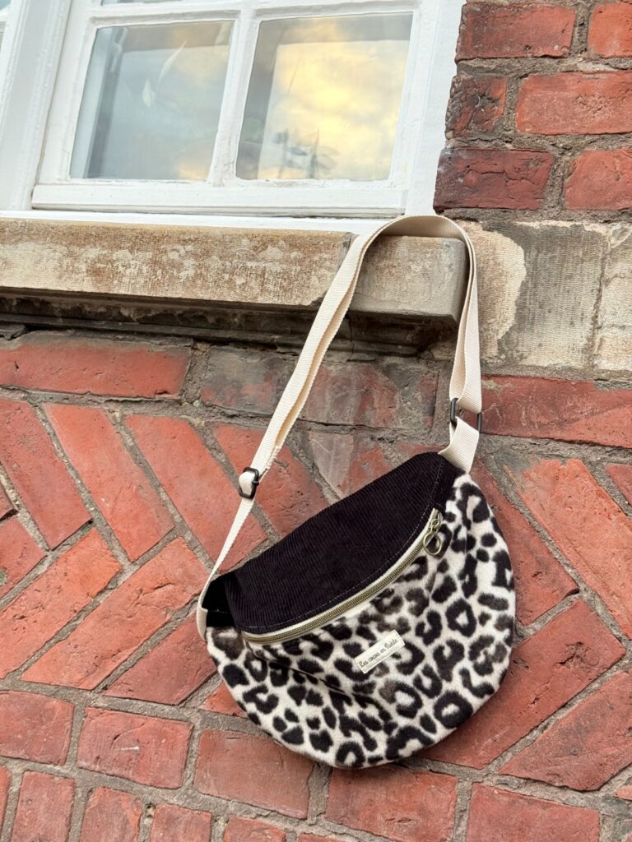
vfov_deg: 39.7
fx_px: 1168
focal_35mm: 48
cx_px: 316
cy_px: 421
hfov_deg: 30.3
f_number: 1.78
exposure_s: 1/74
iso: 100
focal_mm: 6.76
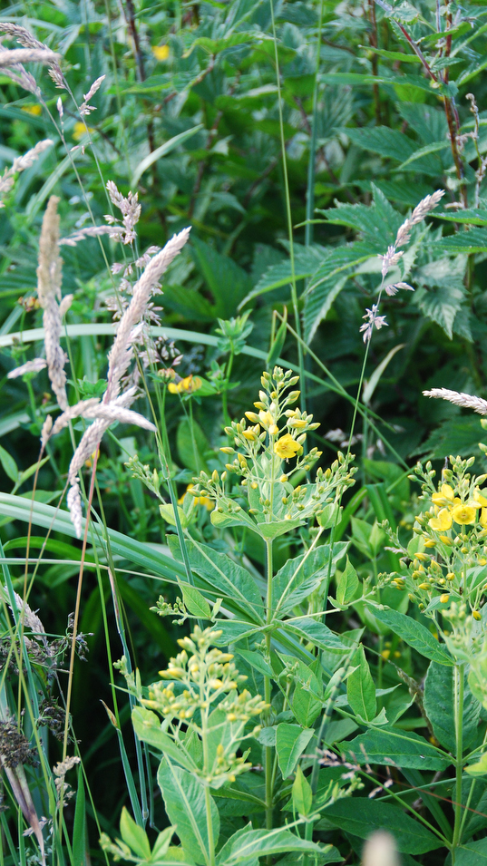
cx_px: 277
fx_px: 2710
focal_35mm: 118
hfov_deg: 10.3
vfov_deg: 18.2
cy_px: 455
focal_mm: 70
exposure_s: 1/100
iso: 400
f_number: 5
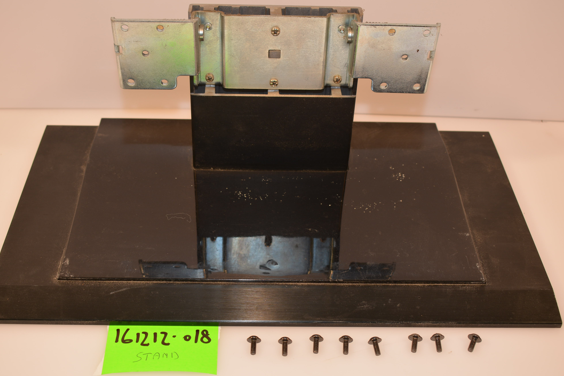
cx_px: 267
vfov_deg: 27.2
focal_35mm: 50
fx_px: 777
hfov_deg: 39.9
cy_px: 199
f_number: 6.3
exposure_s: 1/200
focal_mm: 29
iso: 100
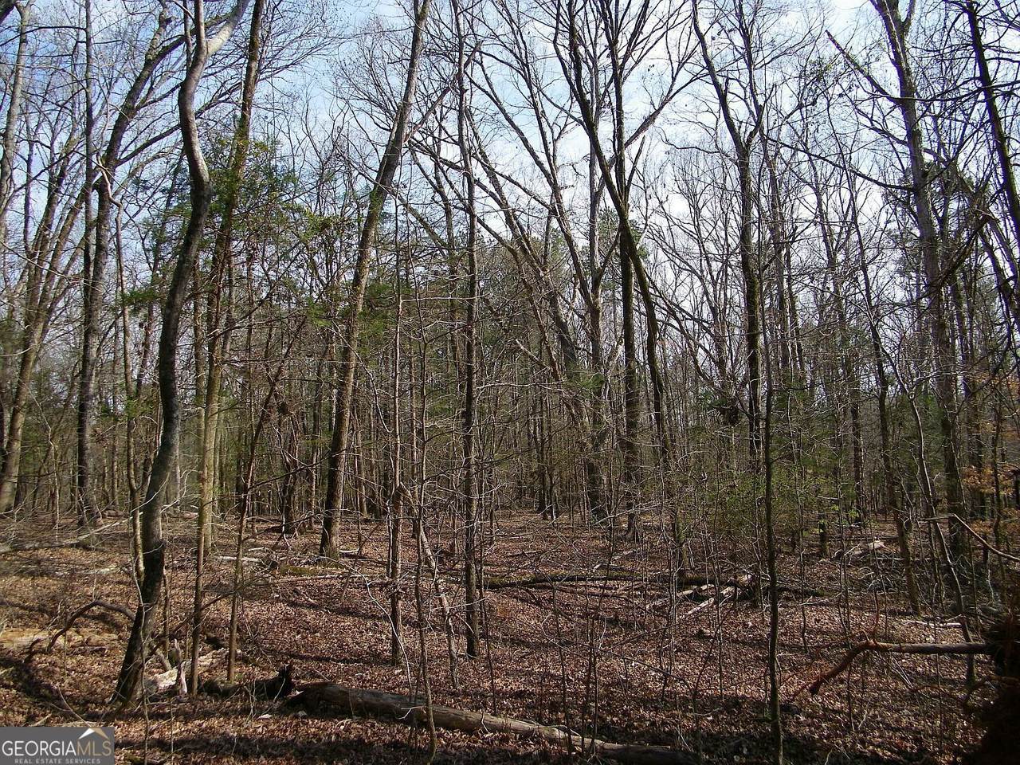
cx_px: 510
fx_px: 825
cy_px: 382
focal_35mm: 28
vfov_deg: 49.7
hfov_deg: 63.4
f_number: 3.5
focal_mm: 5
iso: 80
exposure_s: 1/640
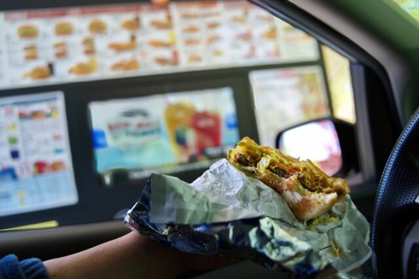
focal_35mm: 28
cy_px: 140
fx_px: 326
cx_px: 210
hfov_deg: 65.5
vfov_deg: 46.4
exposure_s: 1/200
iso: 100
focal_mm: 28
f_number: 2.8
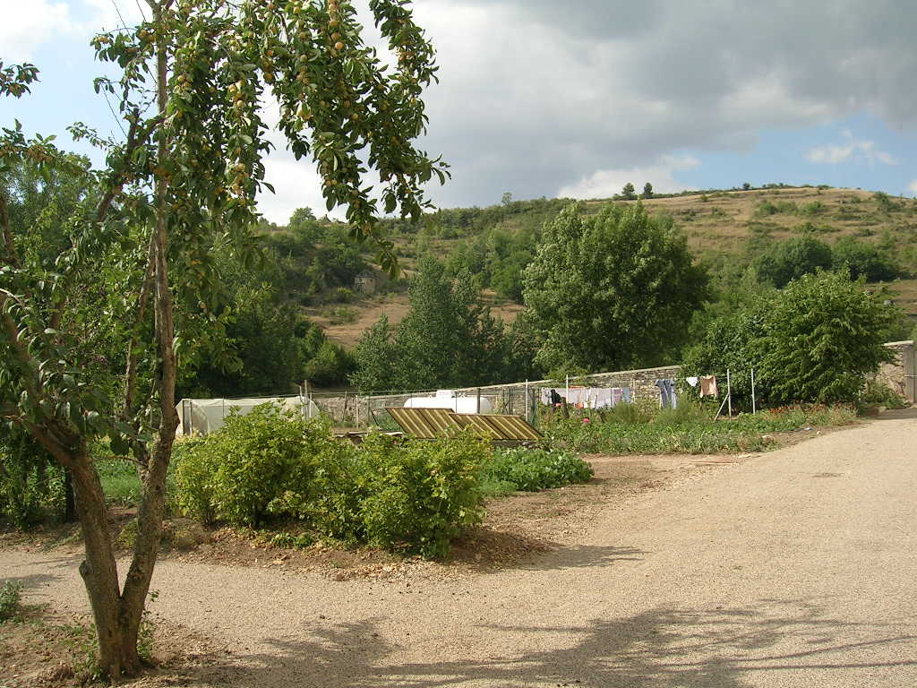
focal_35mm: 35
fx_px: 927
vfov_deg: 40.7
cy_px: 344
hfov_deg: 52.6
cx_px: 458
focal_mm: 5.4
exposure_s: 1/330
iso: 50
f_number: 4.8
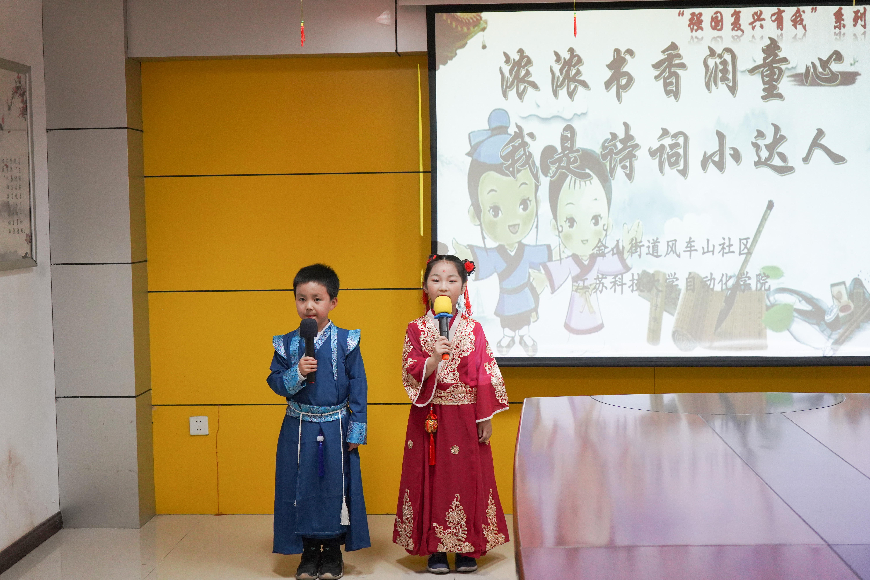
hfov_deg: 40.3
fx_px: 1184
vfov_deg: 27.5
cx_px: 435
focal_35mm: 49
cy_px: 290
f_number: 4.5
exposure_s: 1/160
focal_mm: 49
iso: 2500
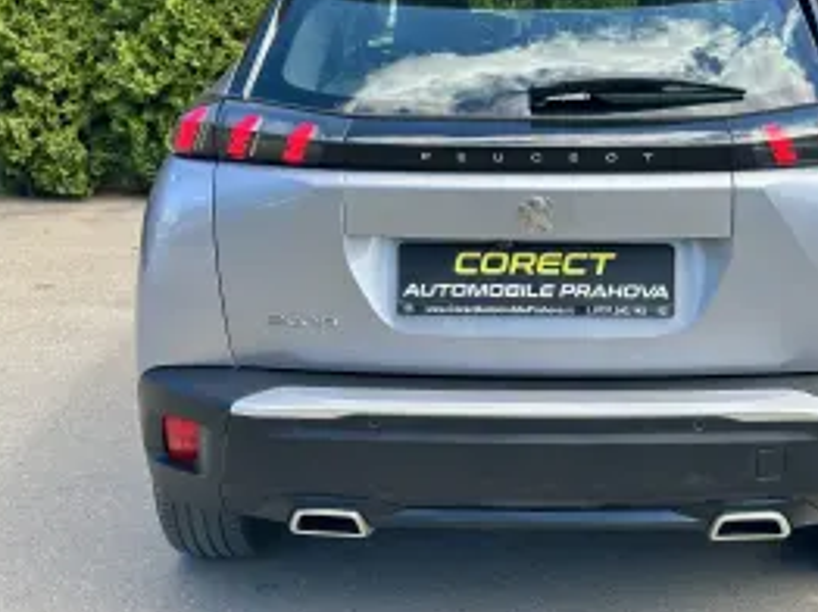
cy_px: 219
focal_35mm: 66
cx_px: 531
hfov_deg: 29.3
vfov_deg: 22.2
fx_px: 1558
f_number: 1.78
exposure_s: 1/773
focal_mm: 6.86
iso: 64
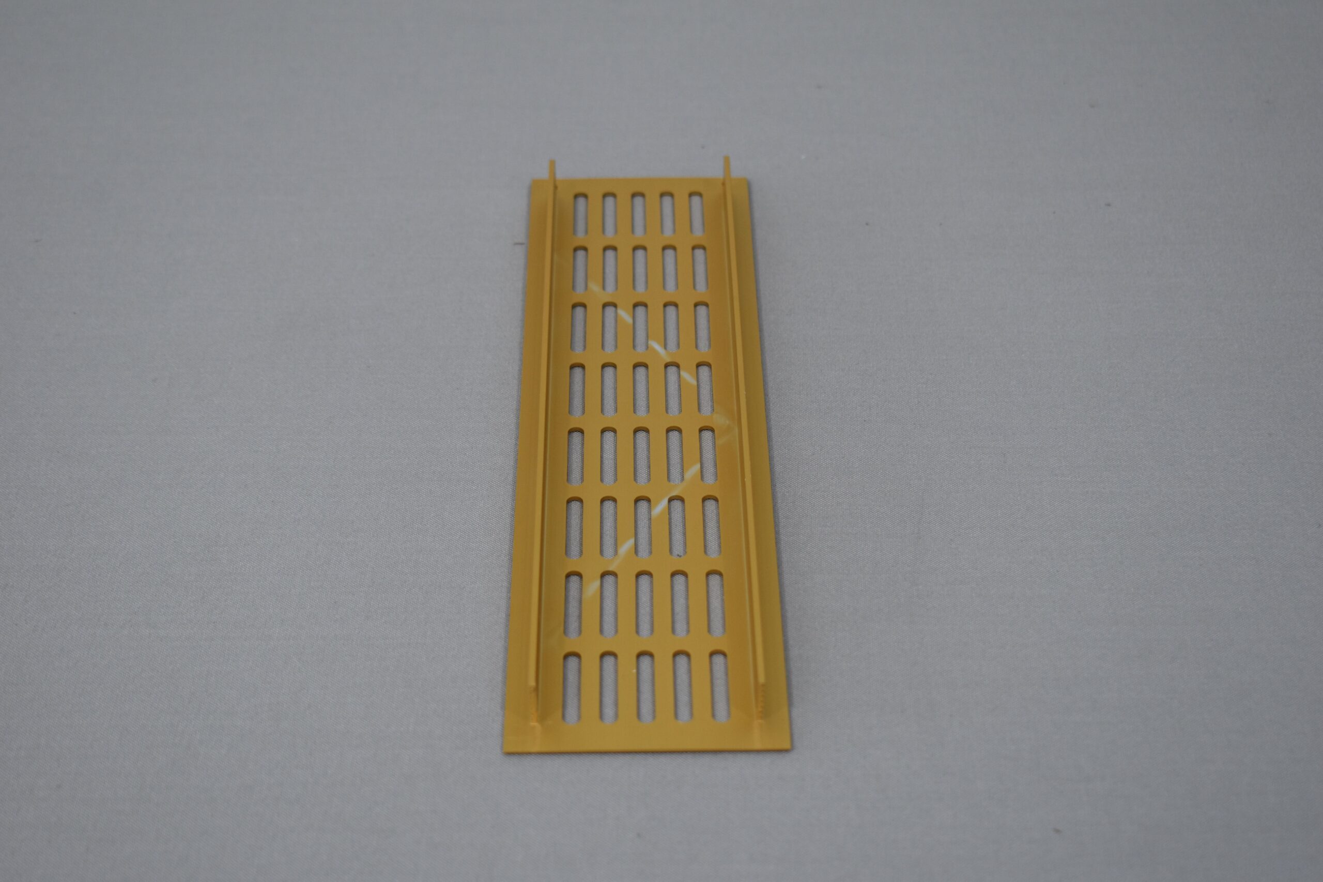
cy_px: 441
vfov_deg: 19.7
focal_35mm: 69
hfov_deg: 29.2
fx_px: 2536
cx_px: 662
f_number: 5.6
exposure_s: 1/125
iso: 360
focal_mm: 46
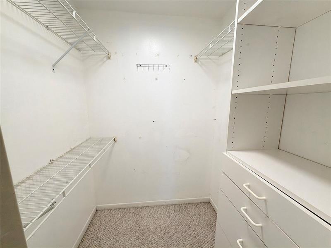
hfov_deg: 102.1
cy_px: 124
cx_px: 166
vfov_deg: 85.7
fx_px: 134
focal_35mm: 14
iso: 160
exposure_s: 1/120
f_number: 2.2
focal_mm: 2.22
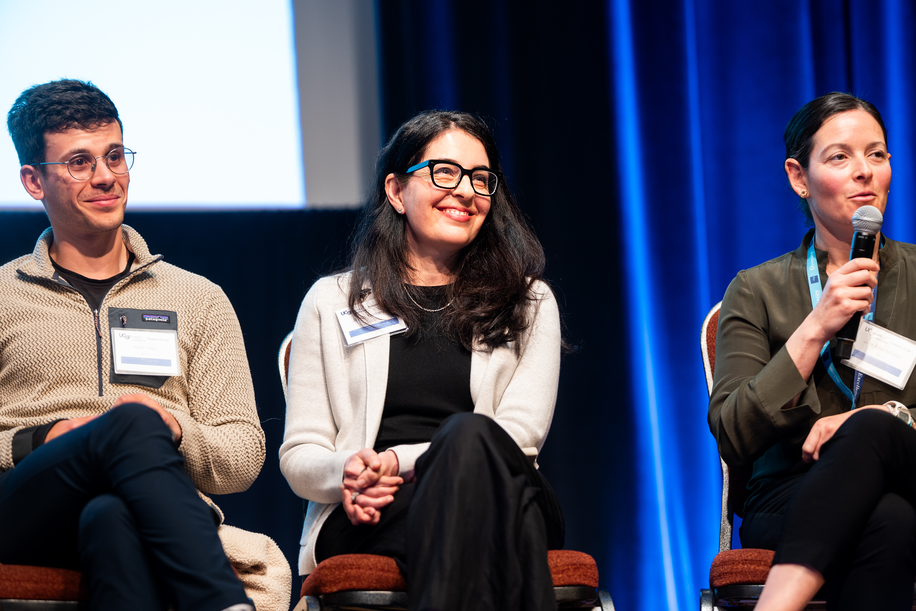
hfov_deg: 15.2
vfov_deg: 10.2
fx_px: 3435
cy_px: 306
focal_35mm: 135
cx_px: 458
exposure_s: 1/250
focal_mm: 135
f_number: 2
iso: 800
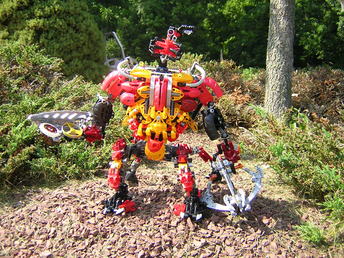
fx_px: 358
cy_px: 129
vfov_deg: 39.7
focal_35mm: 36
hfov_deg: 51.4
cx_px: 172
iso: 100
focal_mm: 4.7
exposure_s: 1/329
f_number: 2.6
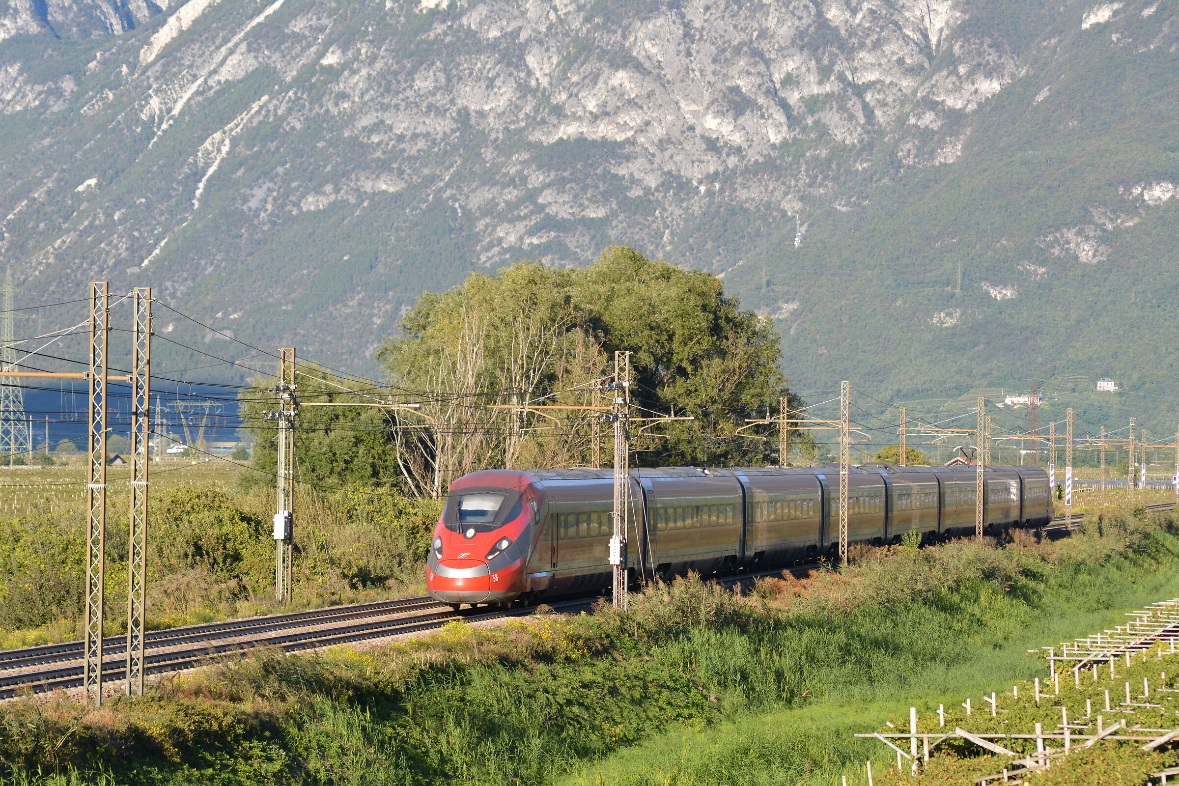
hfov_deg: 12.5
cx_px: 590
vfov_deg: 8.3
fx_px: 5403
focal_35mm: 165
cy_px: 393
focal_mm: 110
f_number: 5.6
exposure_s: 1/500
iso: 200
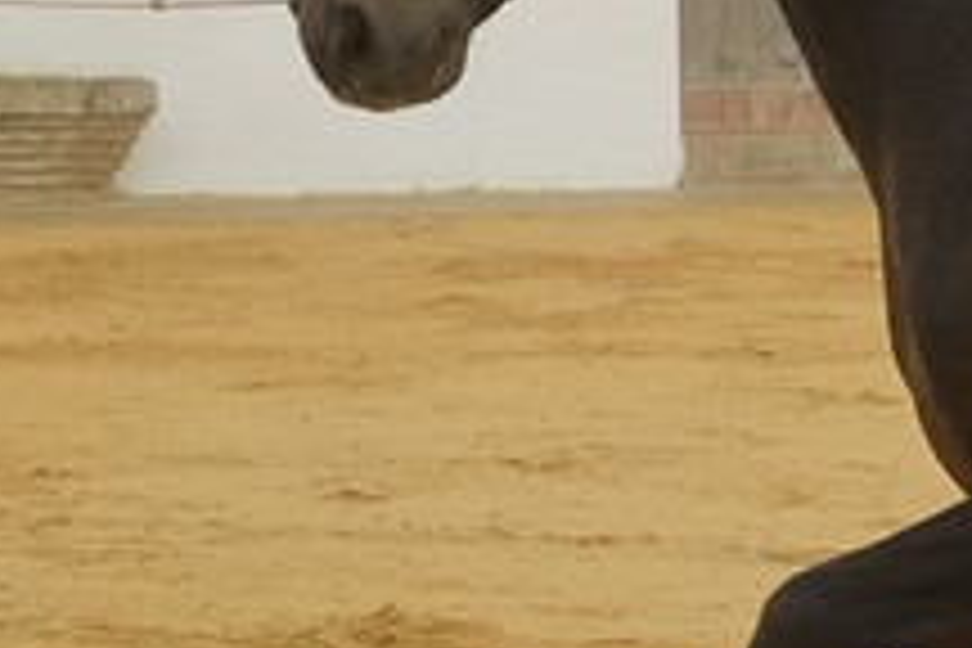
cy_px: -814
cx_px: 468
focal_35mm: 193
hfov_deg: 10.7
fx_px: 5211
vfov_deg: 6.8
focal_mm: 26
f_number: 6.3
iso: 800
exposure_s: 1/1000
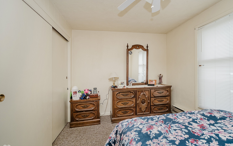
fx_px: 102
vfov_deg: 71.2
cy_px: 71
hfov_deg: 97.7
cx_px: 122
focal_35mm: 16
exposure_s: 1/40
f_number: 4
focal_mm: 10
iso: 500
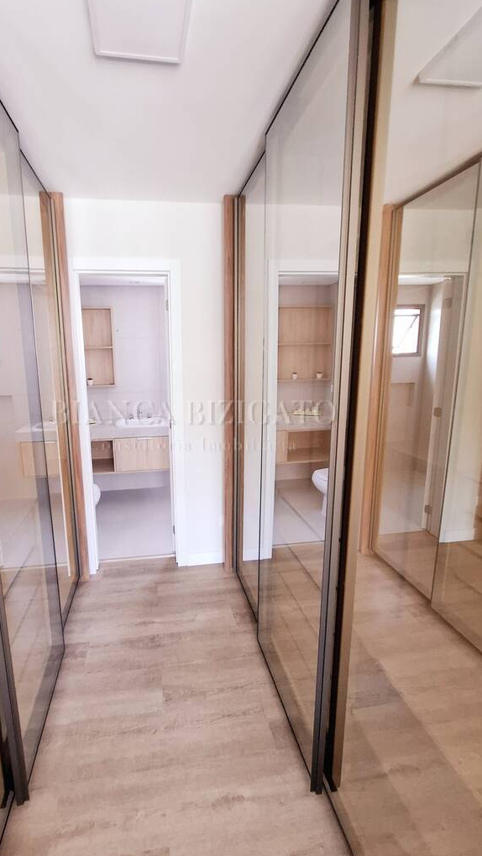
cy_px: 416
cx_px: 194
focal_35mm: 15
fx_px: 341
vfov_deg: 103.0
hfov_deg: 69.9
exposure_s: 1/30
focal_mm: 1.74
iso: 200
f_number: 2.2
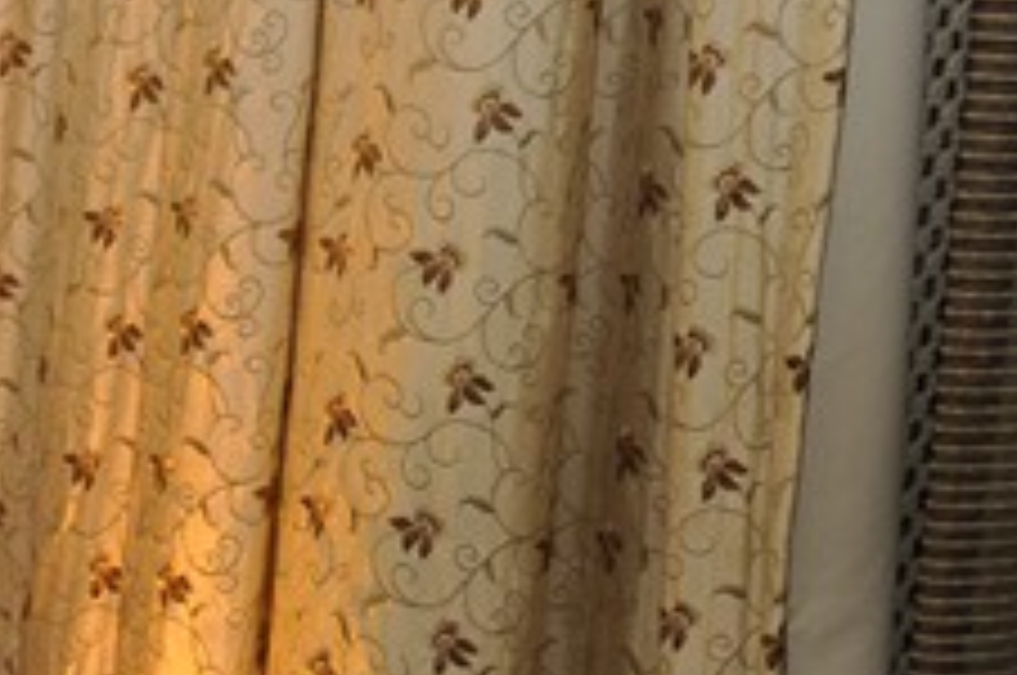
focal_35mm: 139
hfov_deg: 13.1
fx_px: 3927
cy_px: 508
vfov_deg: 9.8
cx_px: -882
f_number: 5
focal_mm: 21
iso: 400
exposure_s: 1/60
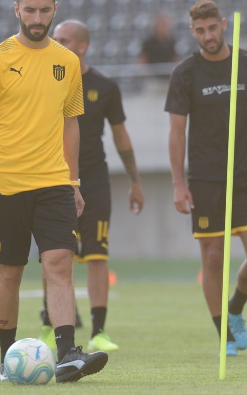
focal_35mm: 802
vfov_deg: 2.6
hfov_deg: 1.6
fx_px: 8640
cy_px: 174
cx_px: 75
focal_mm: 400
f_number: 4.5
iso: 400
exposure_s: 1/500
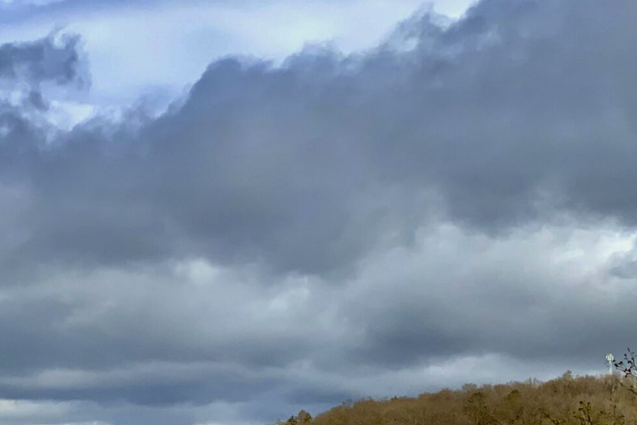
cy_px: 397
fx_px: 1398
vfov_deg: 17.0
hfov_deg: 23.7
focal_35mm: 79
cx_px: -100
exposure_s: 1/2801
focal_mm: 3
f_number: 1.8
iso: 20
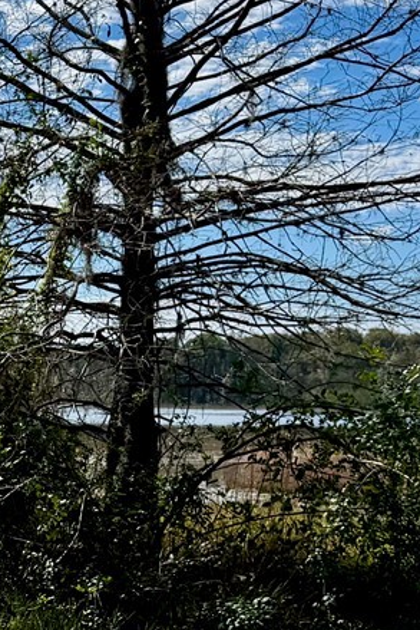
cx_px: -285
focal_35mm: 91
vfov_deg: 22.0
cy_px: 532
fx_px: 1591
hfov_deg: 13.7
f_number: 1.78
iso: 80
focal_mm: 6.76
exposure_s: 1/9009
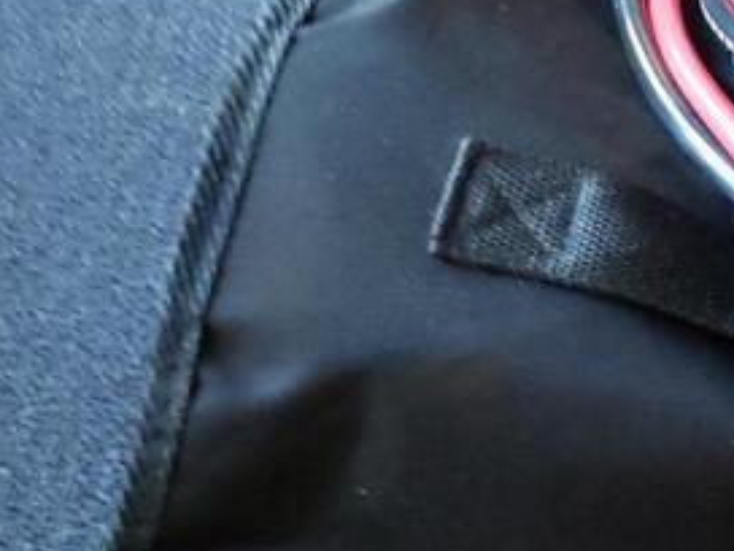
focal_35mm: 98
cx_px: 923
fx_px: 2078
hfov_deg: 18.8
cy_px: 224
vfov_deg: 15.1
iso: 1212
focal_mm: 4.44
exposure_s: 1/25
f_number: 1.8
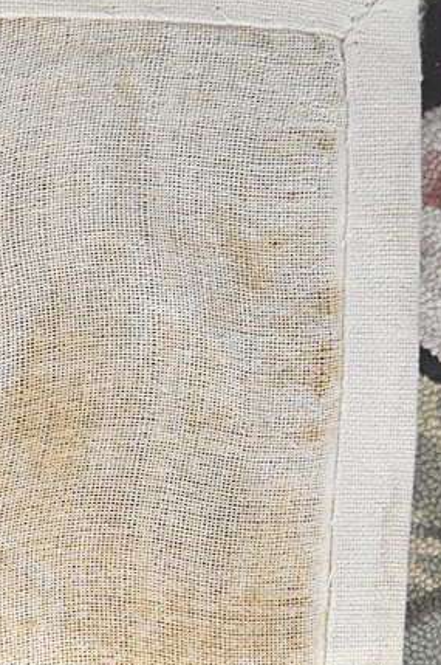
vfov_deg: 22.2
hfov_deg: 14.6
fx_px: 1676
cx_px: -39
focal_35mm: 91
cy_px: 494
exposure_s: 1/15
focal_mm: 26
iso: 450
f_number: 4.2
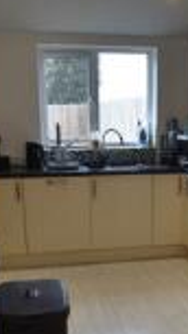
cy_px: 241
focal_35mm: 49
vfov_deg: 41.1
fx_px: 434
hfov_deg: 24.1
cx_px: 144
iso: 100
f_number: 3.5
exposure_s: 1/40
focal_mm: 10
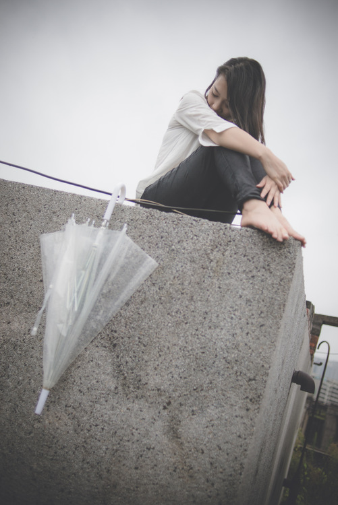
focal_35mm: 35
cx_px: 169
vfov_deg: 54.4
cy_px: 252
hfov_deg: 37.9
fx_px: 492
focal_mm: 35
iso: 400
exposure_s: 1/2000
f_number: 2
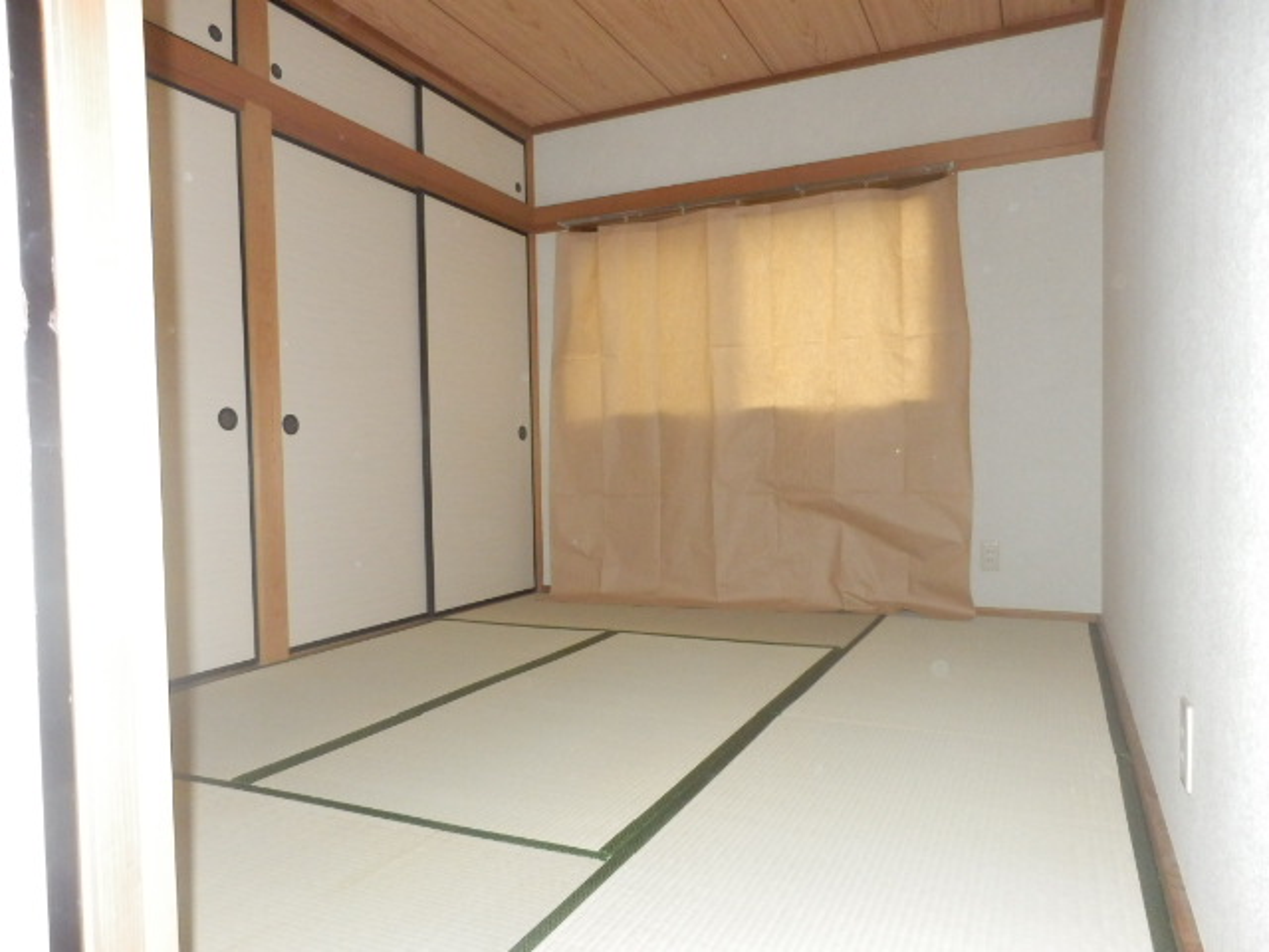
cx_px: 634
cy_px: 476
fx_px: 880
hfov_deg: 71.6
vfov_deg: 56.8
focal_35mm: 24
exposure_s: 1/30
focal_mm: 4.2
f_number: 3
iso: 800
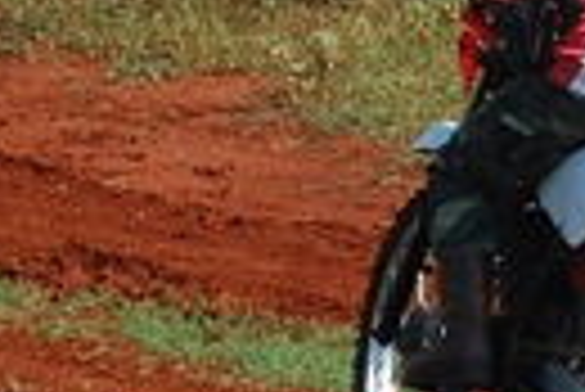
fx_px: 14219
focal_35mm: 874
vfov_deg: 1.6
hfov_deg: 2.4
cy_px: -36
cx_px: 482
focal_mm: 95
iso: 320
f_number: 5.6
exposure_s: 1/1000
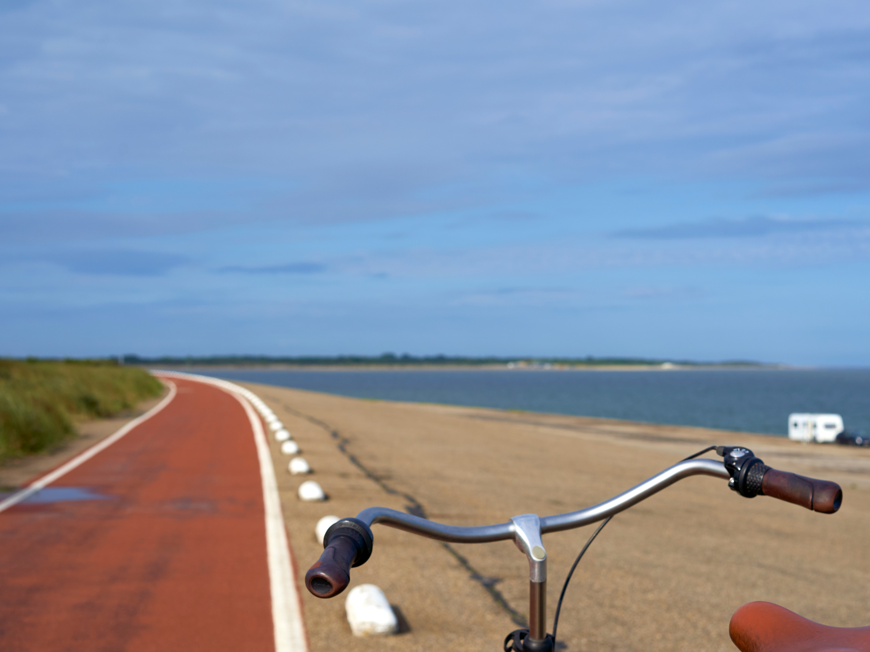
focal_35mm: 62
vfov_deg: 23.6
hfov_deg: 31.1
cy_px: 367
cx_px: 525
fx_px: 1558
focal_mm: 50
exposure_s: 1/800
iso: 100
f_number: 7.1
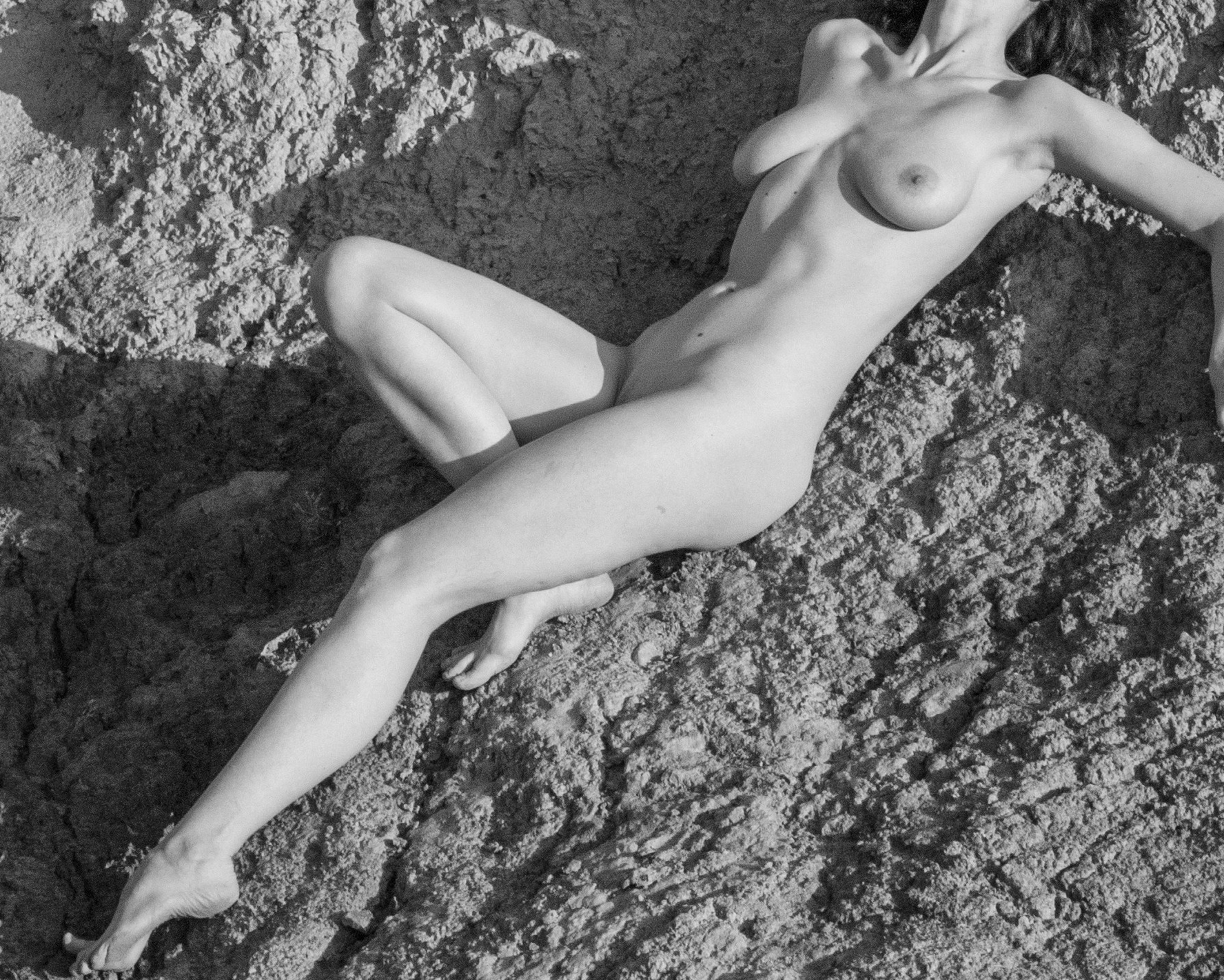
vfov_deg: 4.4
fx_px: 12752
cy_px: 244
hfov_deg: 5.5
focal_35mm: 352
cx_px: 638
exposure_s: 1/100
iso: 640
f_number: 18
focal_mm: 116
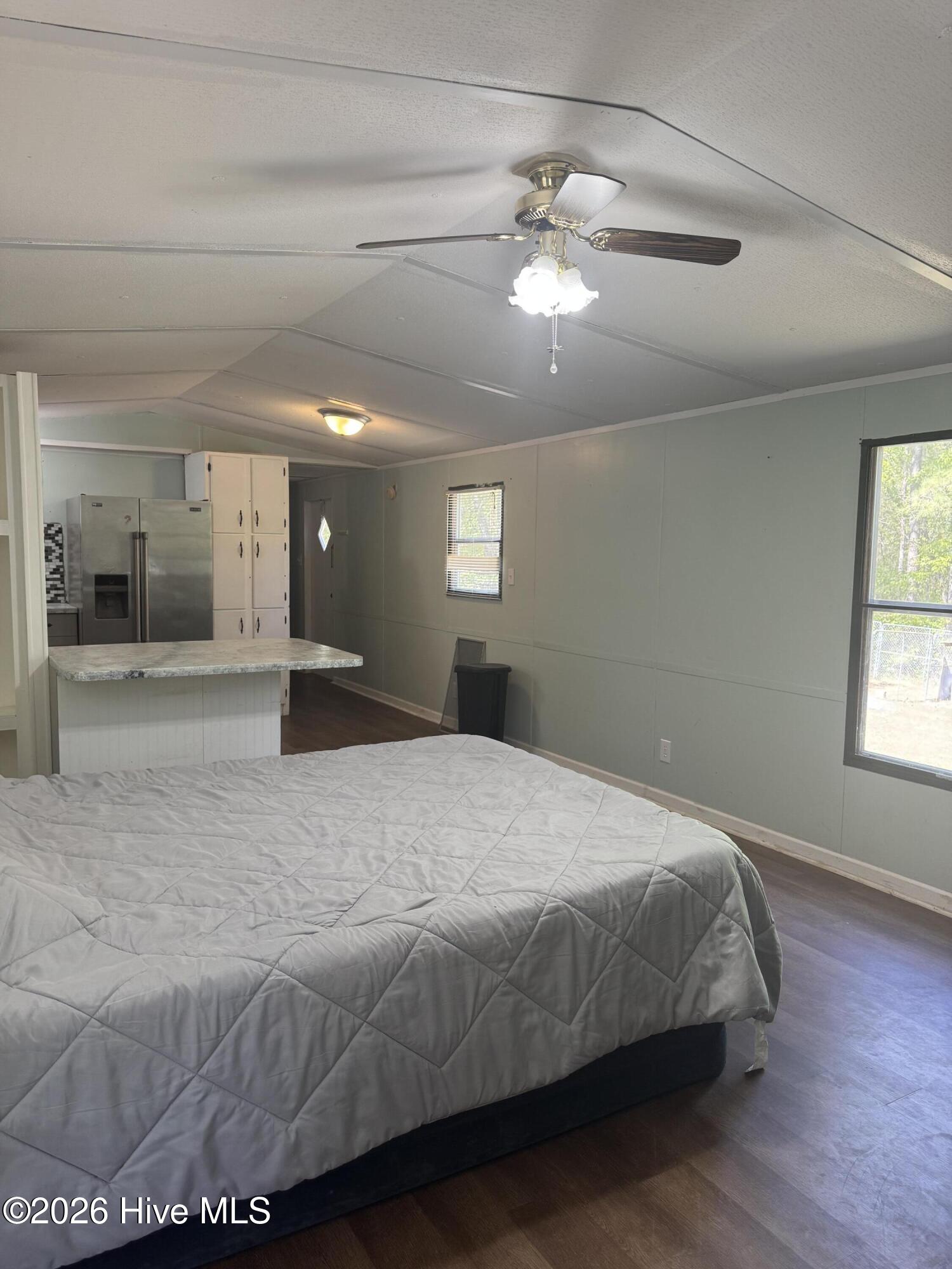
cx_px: 476
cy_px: 634
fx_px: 880
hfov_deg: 56.8
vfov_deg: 71.6
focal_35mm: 24
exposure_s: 1/120
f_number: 1.78
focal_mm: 6.76
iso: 125
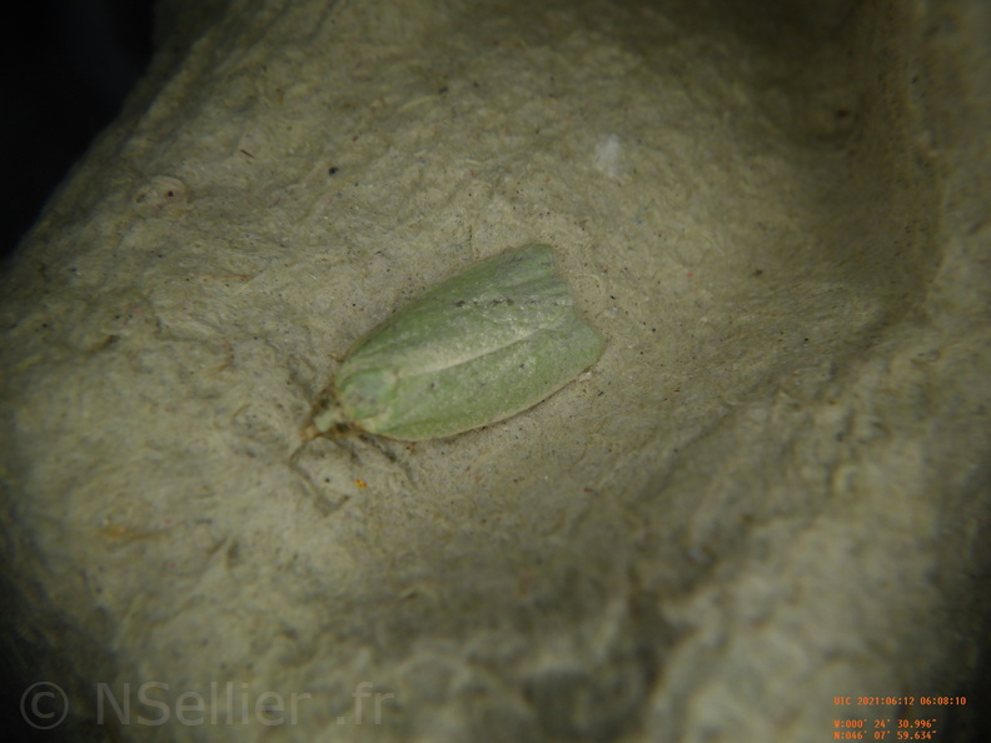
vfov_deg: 41.8
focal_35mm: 34
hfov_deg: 54.0
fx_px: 973
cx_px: 496
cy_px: 372
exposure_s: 1/2500
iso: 125
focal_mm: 6.1
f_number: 4.6
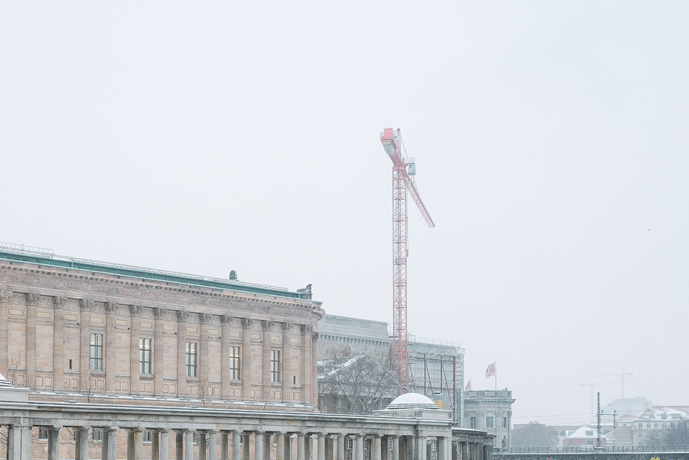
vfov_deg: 20.9
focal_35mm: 63
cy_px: 457
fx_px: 1206
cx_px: 114
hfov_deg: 30.9
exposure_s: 1/60
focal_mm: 28
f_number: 5.6
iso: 320
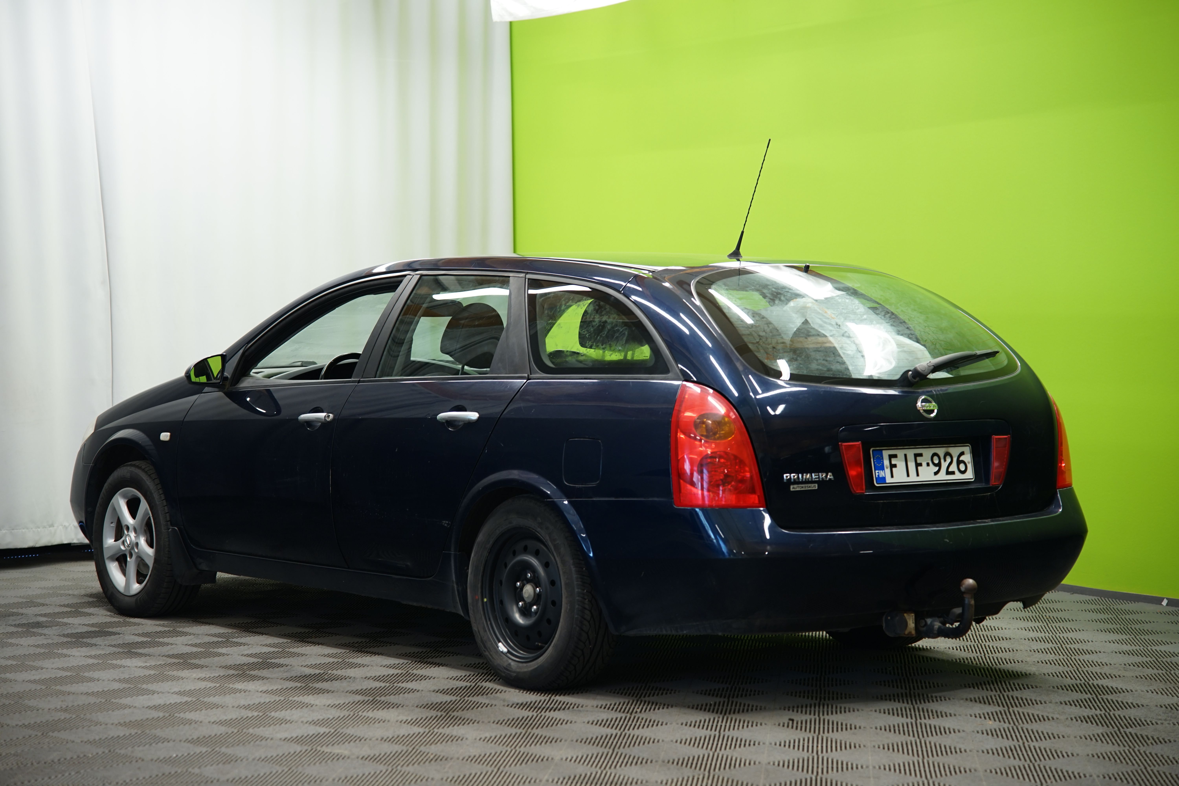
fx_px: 2391
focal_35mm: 73
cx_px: 590
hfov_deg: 27.7
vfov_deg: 18.7
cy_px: 393
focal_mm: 73
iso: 400
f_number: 3.5
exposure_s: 1/30
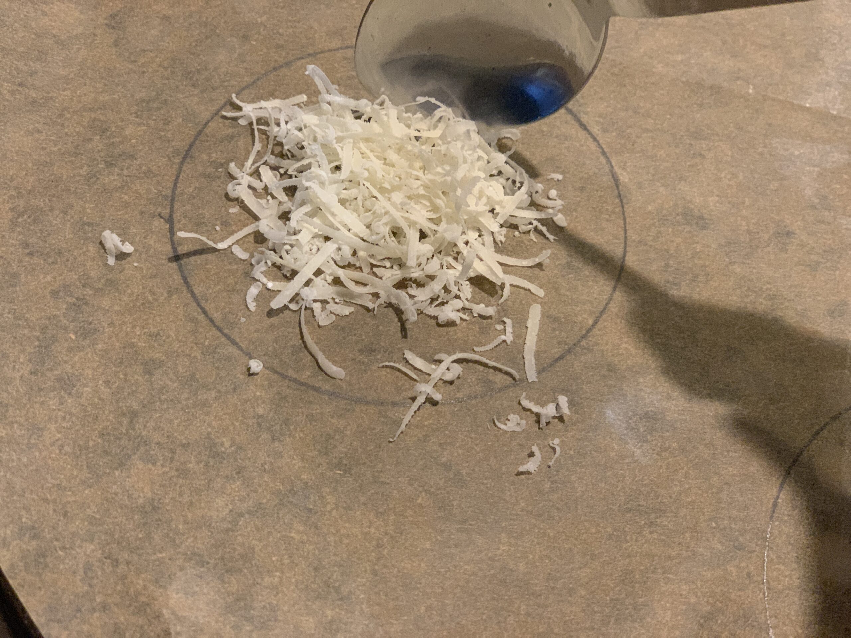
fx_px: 1278
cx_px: 426
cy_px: 319
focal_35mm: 52
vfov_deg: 28.0
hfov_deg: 36.8
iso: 320
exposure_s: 1/50
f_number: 2.4
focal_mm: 6
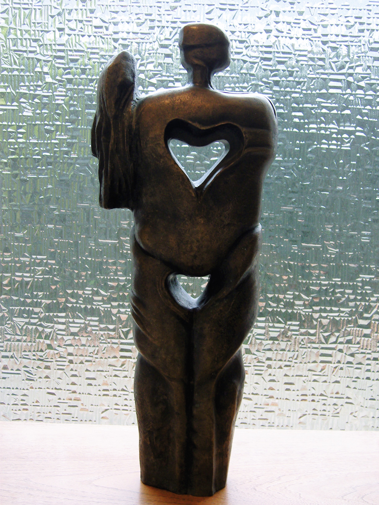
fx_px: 774
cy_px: 252
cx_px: 190
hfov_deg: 27.5
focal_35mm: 53
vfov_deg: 36.2
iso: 200
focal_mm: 11.5
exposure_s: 1/30
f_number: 3.5
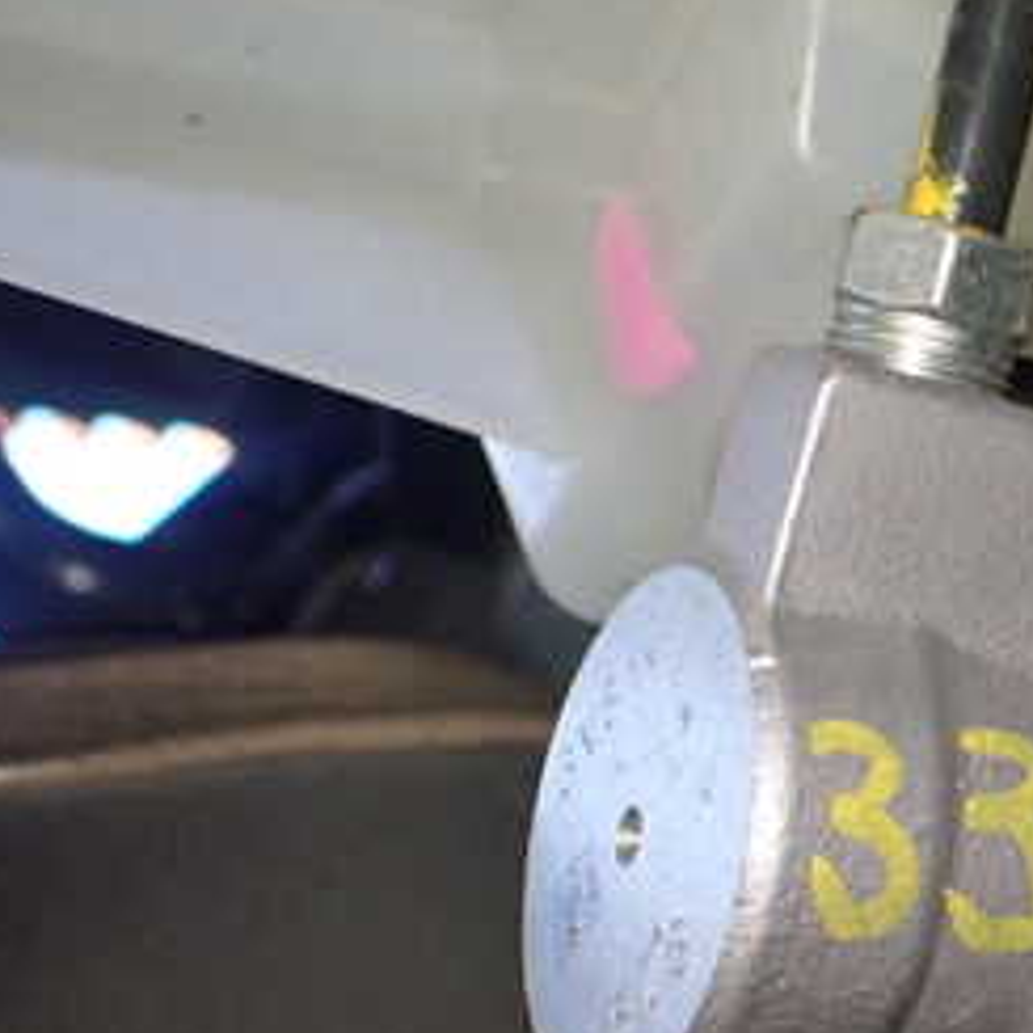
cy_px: 691
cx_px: 1240
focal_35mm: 65
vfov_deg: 26.3
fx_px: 2195
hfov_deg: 24.1
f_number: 2.3
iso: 500
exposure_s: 1/125
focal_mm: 5.4
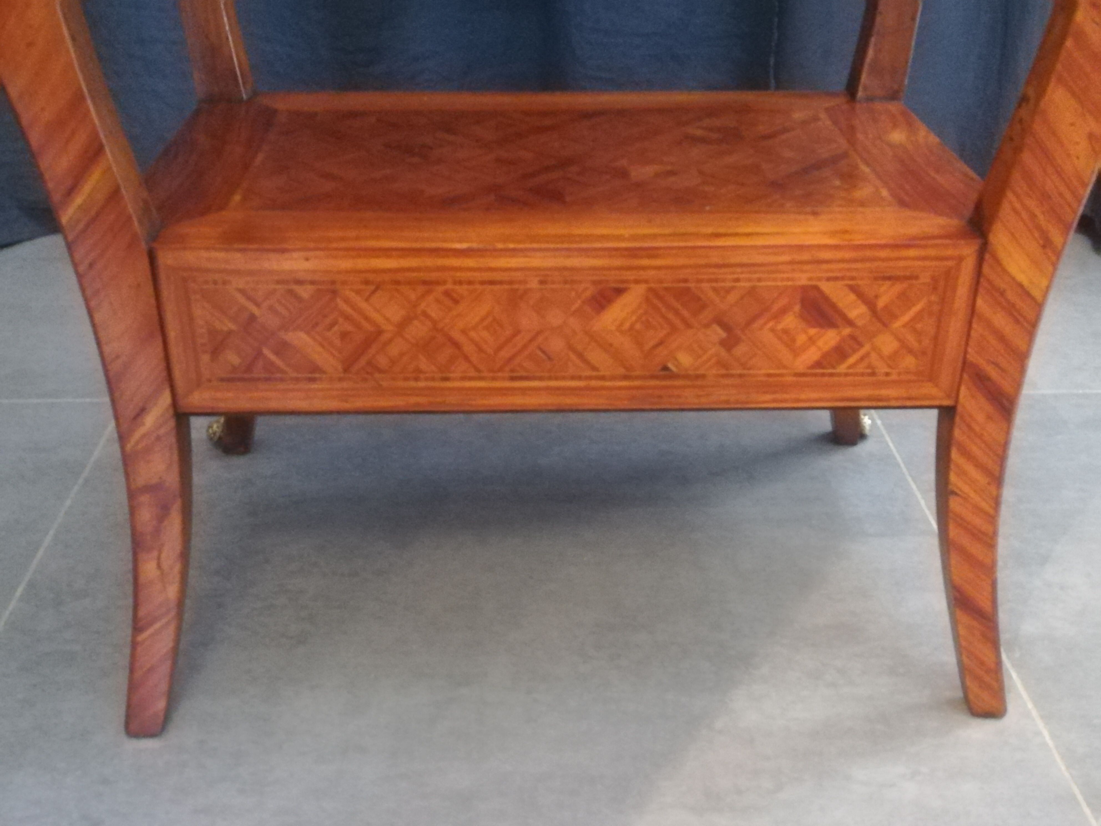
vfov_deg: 38.7
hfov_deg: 50.1
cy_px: 413
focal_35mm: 37
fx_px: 1177
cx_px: 550
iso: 2000
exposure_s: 1/14.3
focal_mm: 3.83
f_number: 2.2
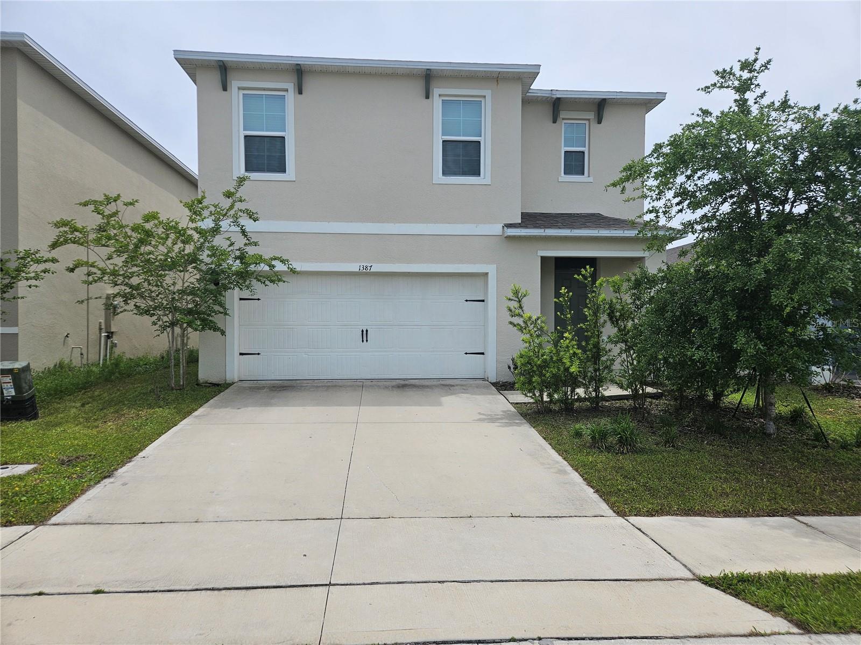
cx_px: 430
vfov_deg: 58.9
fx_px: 572
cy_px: 322
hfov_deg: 73.9
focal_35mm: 23
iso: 25
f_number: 1.8
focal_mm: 5.4
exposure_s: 1/3474
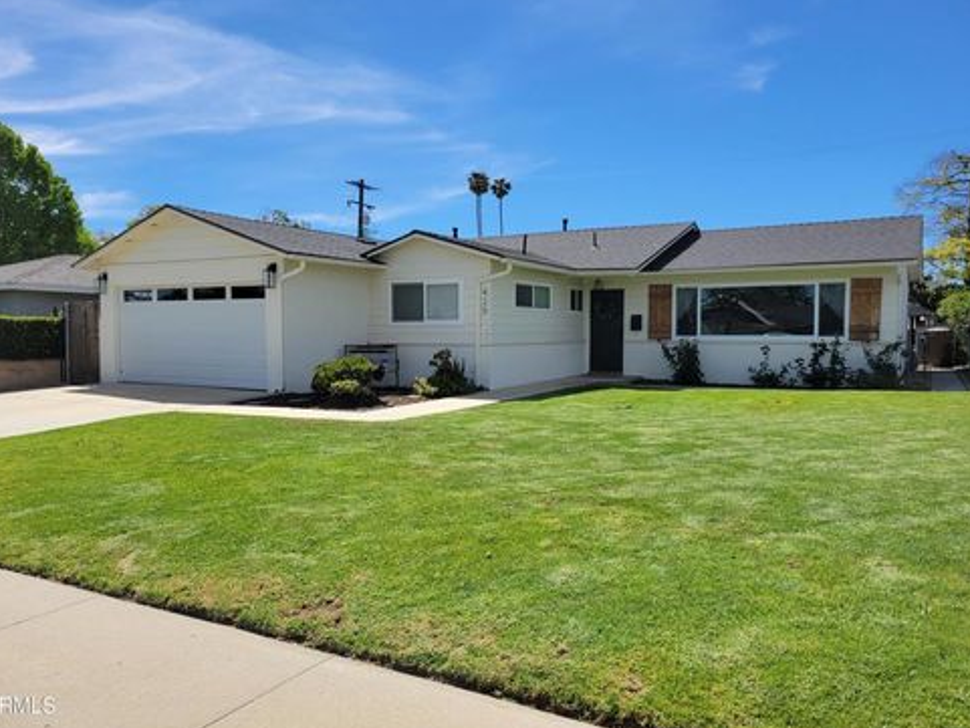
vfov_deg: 51.4
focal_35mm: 27
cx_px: 484
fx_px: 757
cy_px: 362
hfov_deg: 65.3
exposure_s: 1/3399
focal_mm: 5.4
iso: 40
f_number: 1.8
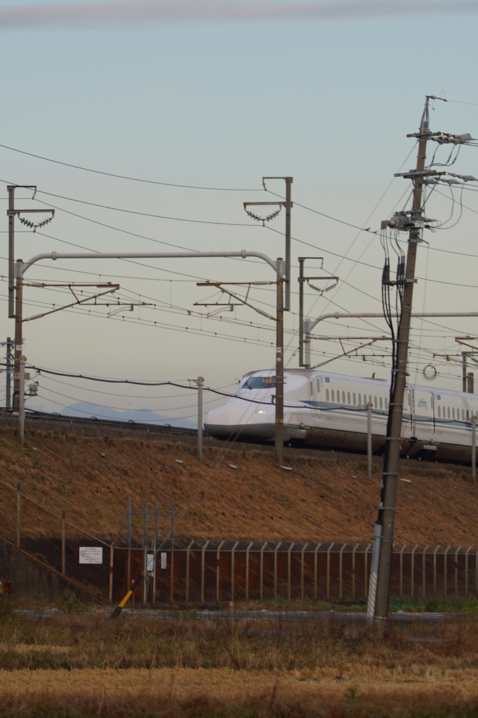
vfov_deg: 9.2
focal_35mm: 225
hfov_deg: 6.1
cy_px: 359
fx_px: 4484
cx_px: 239
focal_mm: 150
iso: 200
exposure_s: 1/250
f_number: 5.6
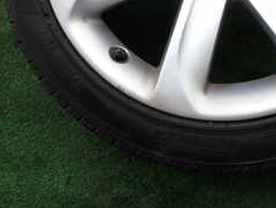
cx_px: 209
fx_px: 511
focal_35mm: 64
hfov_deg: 29.7
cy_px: -40
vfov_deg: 21.4
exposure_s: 1/640
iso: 100
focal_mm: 4.5
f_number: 2.8
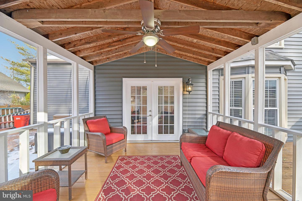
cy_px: 100
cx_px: 151
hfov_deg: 104.3
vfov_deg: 81.2
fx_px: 117
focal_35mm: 14
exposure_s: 1/15
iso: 100
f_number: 8
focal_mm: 14
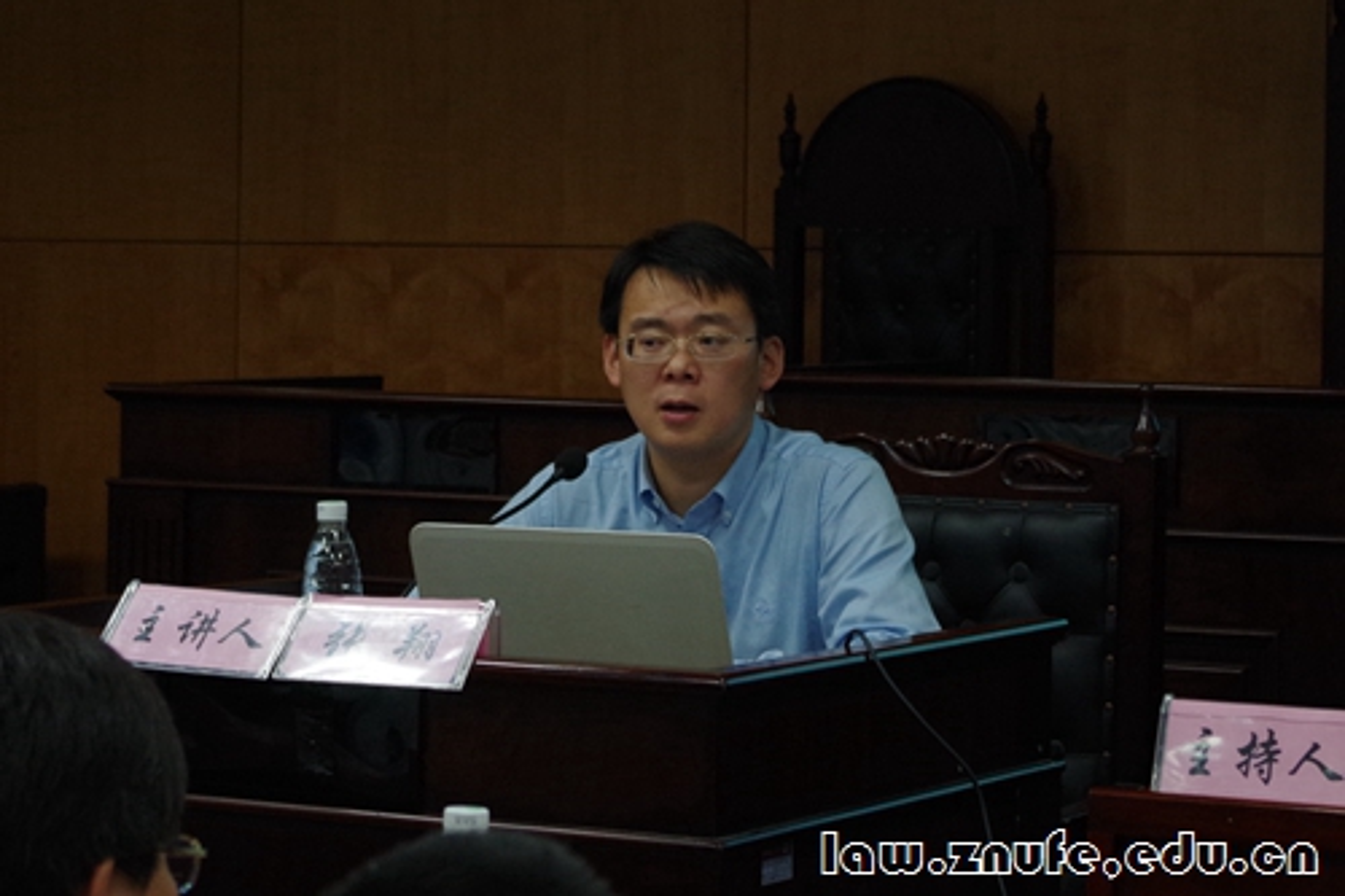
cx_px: 672
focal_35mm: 72
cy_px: 448
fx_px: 2689
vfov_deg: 18.9
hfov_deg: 28.1
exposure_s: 1/40
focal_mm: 47.5
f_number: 5.6
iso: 800
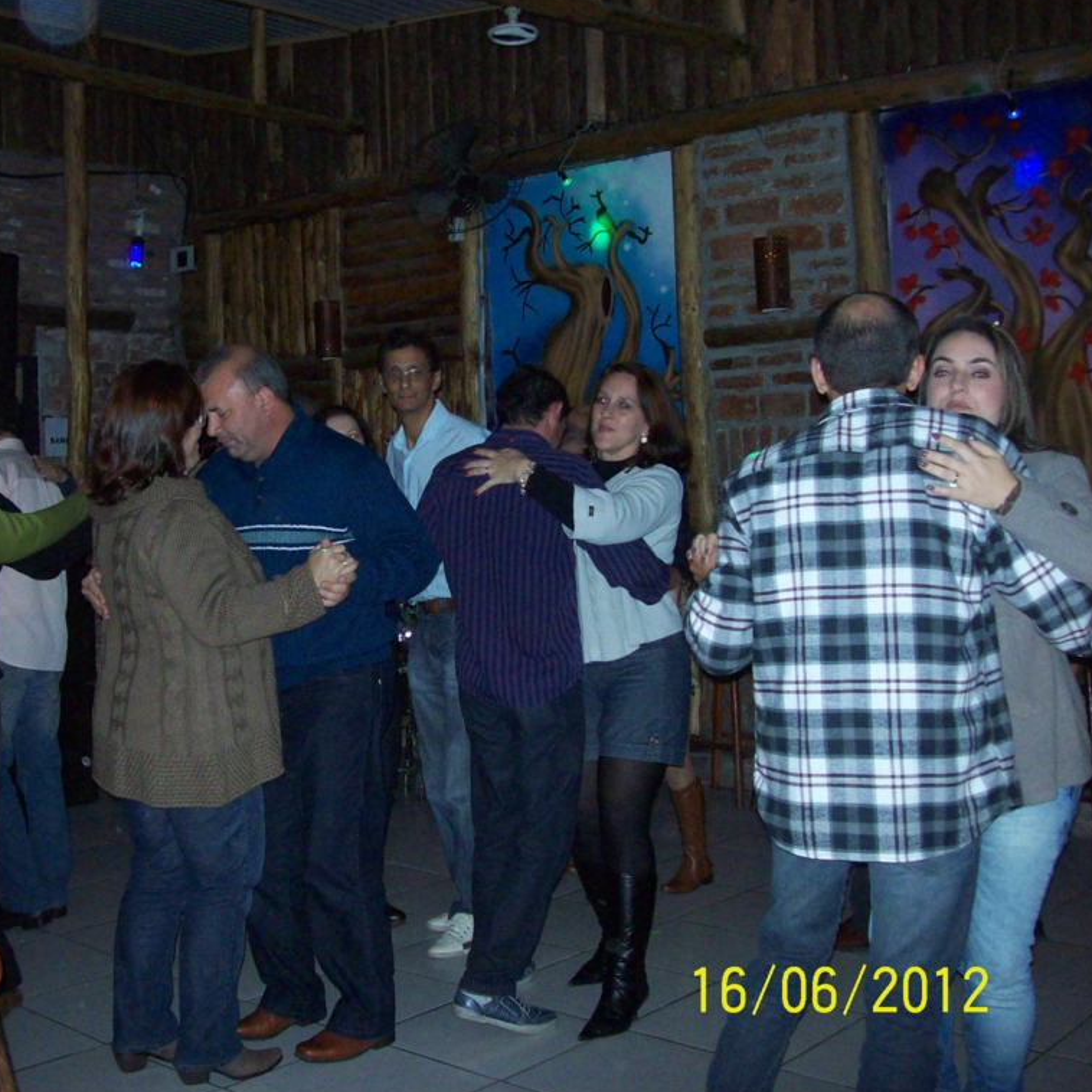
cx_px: 359
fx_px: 1535
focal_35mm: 43
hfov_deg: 38.7
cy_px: 546
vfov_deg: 39.2
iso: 200
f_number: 2.7
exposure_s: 1/64
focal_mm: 6
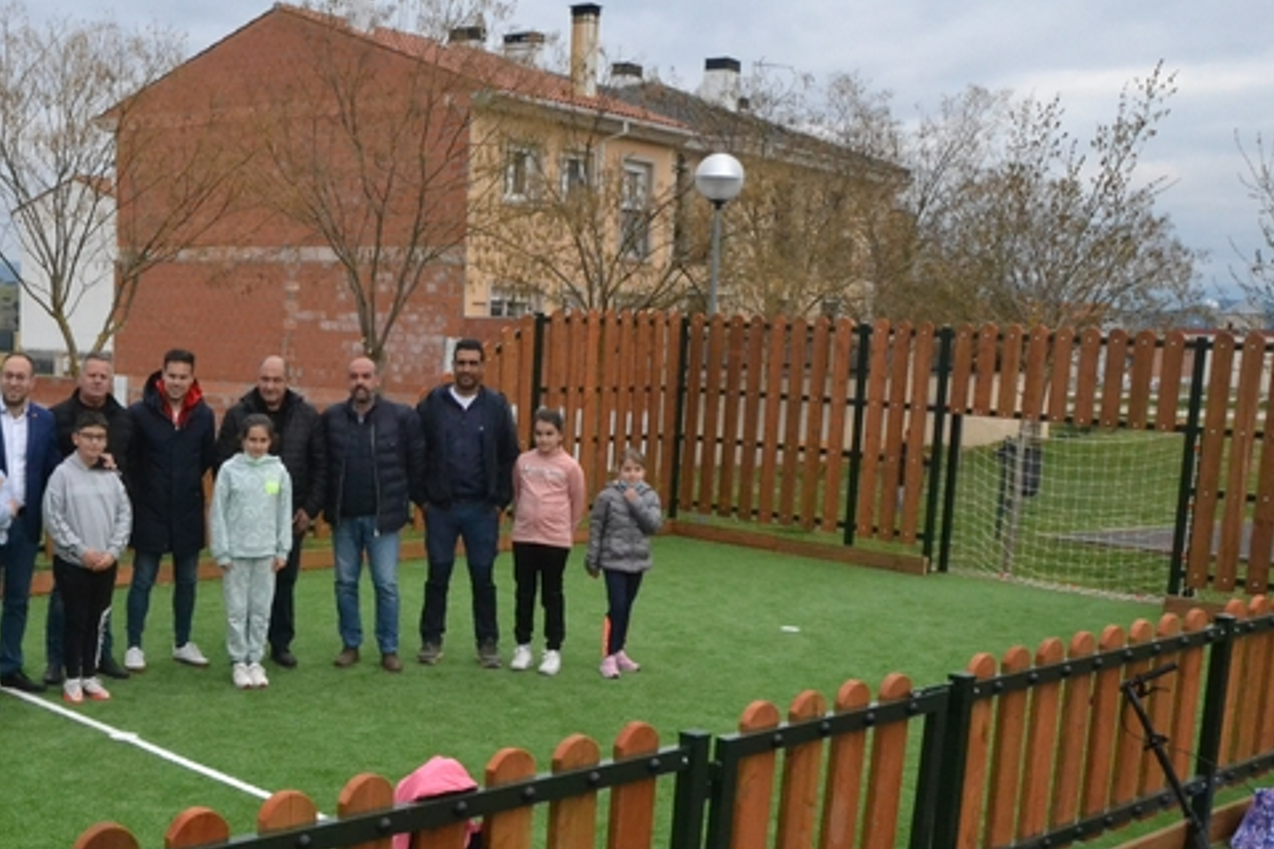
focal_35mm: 45
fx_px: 1592
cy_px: 590
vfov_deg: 29.6
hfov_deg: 41.6
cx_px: 244
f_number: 14
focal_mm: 18
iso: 3200
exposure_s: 1/800
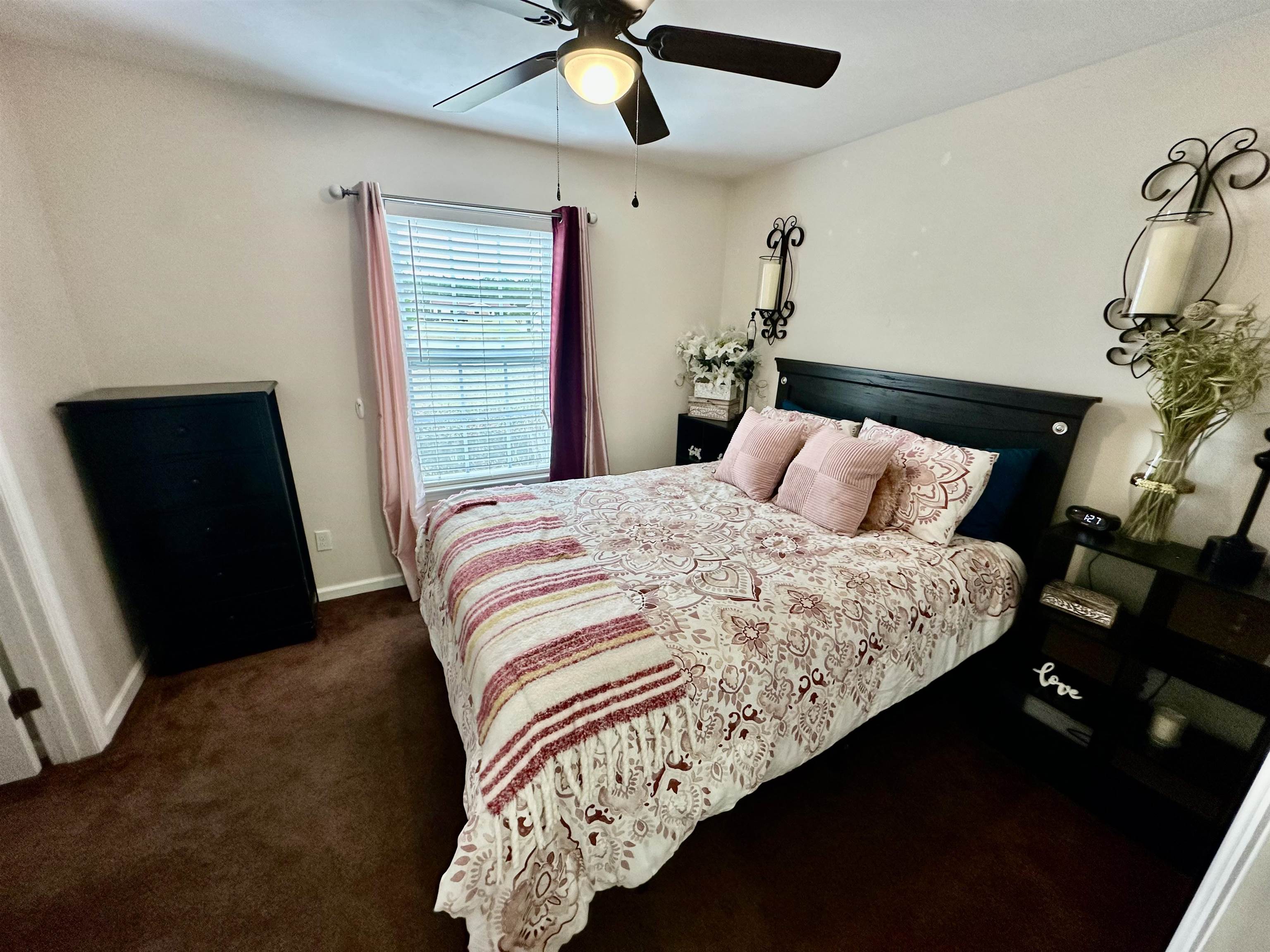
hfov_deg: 102.1
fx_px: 514
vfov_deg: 85.7
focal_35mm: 14
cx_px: 635
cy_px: 476
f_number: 2.2
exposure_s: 1/120
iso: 200
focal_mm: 2.22
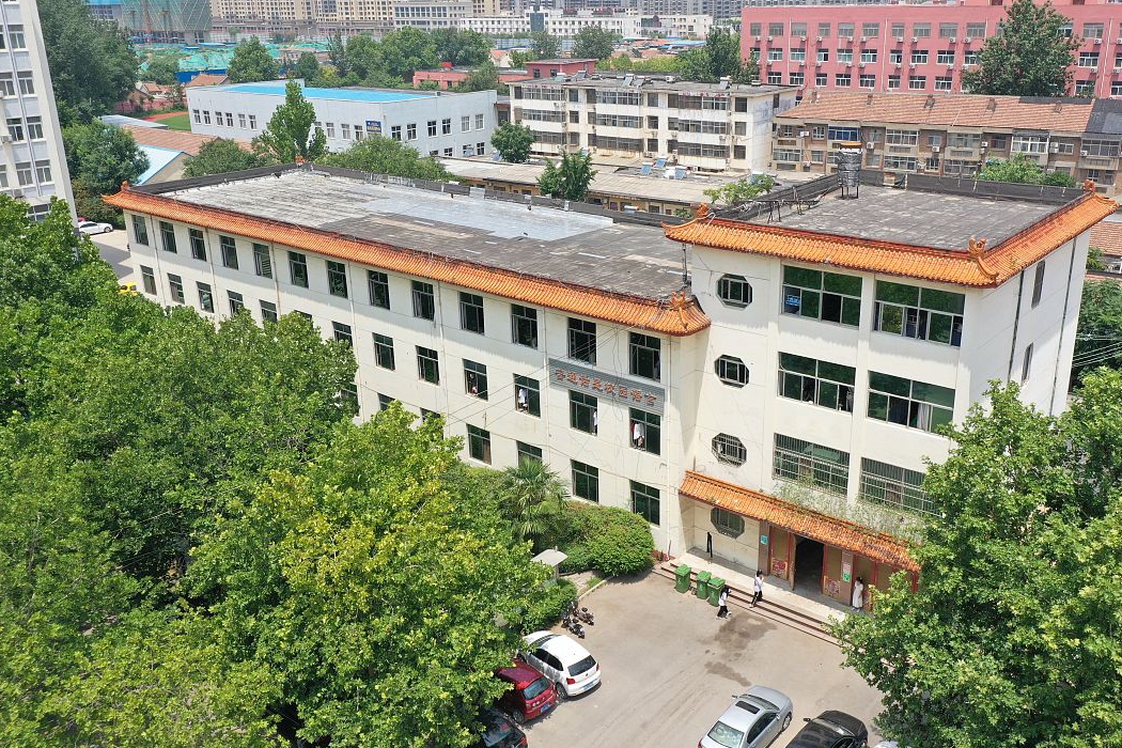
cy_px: 347
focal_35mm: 32
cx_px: 610
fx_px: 997
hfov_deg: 58.6
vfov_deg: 41.1
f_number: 5.6
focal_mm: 10.26
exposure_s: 1/400
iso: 100
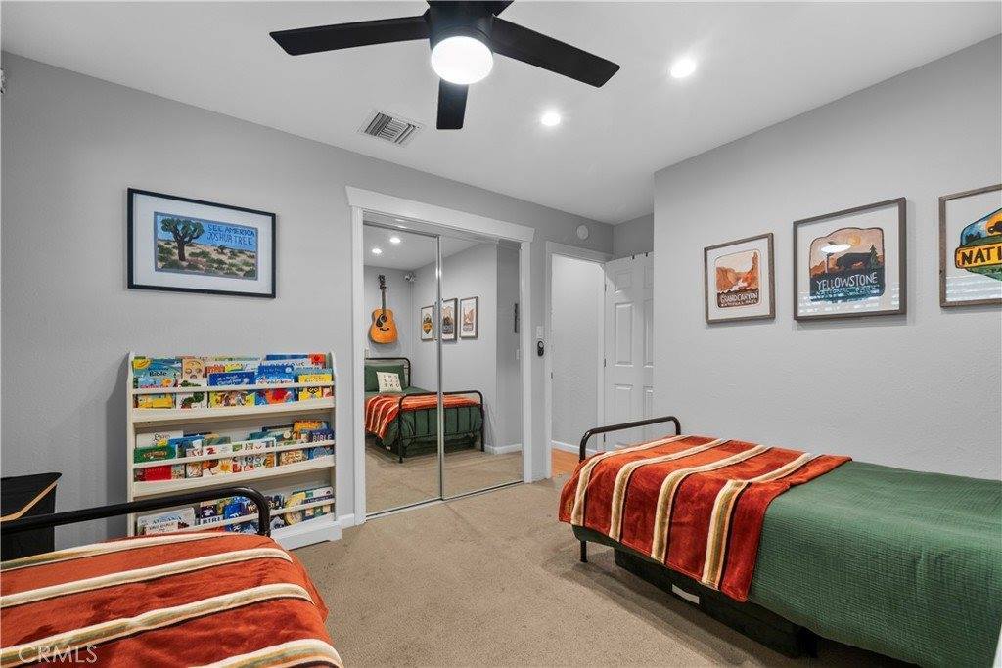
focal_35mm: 14
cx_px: 501
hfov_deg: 104.2
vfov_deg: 81.2
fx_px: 390
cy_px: 334
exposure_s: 1/2.5
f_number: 9
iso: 250
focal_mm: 14
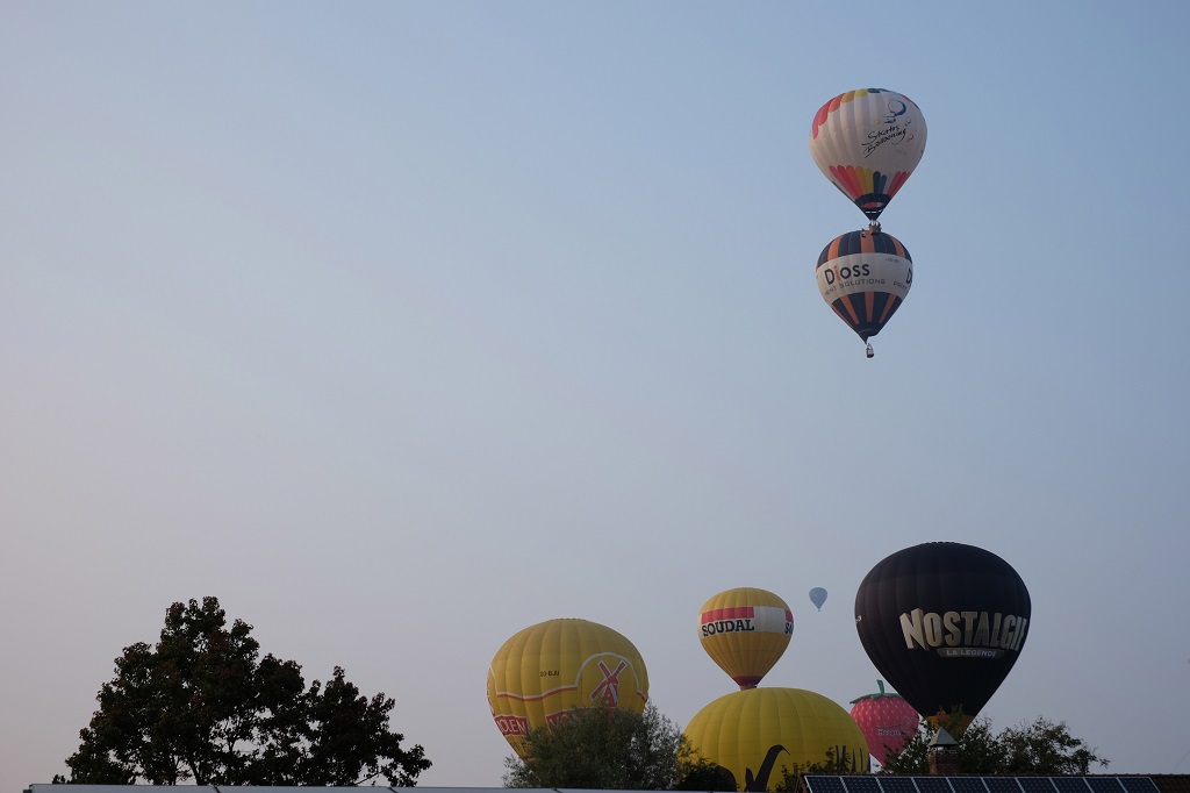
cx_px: 595
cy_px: 396
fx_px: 1751
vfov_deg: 25.5
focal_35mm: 53
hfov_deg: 37.5
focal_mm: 35
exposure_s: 1/600
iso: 200
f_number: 4
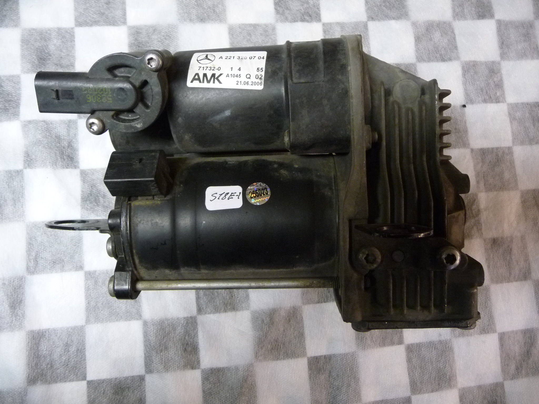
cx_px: 270
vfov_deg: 49.7
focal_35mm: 28
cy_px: 202
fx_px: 436
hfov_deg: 63.4
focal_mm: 4.7
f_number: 3.3
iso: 400
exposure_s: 1/30
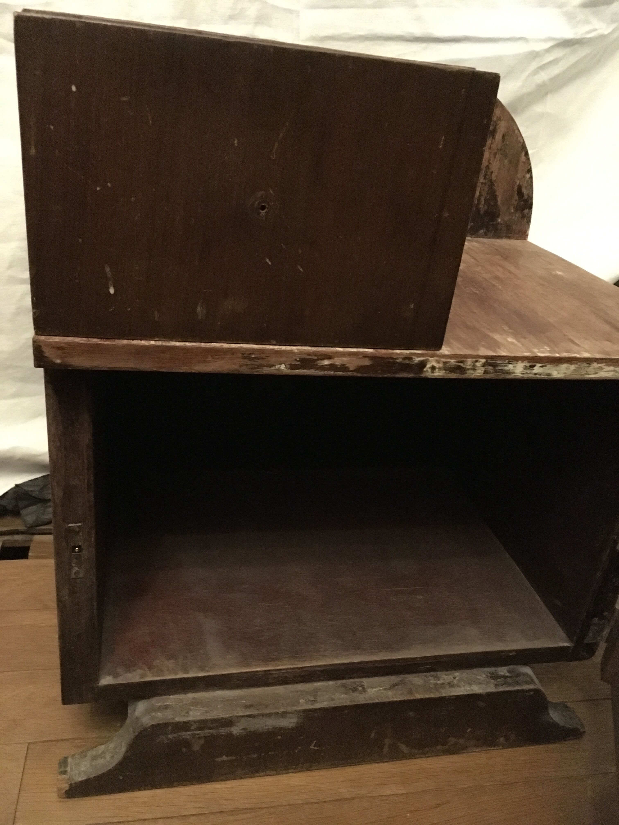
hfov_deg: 48.2
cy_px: 412
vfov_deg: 61.7
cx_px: 310
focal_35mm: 29
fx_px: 691
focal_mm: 4.15
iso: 1250
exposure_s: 1/17
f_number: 2.2
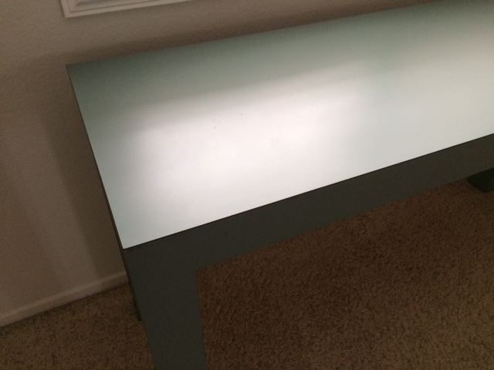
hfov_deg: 61.7
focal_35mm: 29
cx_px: 247
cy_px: 185
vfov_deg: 48.2
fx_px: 414
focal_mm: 4.15
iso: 40
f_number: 2.2
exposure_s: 1/30
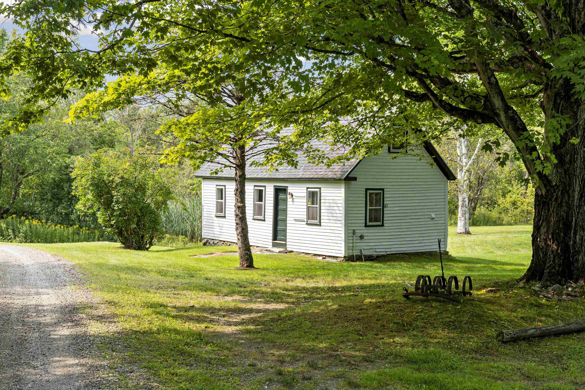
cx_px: 292
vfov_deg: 26.0
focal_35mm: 52
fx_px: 845
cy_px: 195
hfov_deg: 38.2
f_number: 8
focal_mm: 35
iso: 250
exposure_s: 1/200
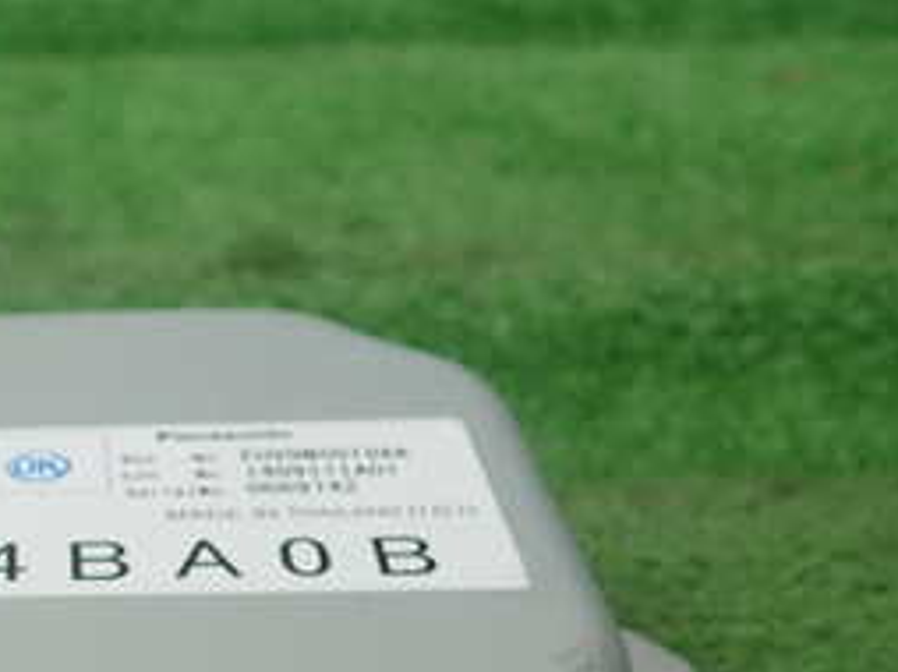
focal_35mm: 71
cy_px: 736
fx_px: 1840
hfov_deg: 25.2
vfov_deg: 19.8
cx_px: -117
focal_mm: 5.5
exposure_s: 1/125
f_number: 2.3
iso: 125
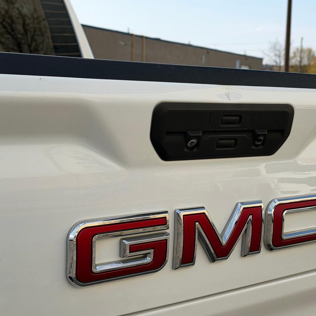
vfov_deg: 30.0
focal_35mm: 57
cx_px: 196
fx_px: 589
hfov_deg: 29.9
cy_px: 158
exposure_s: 1/4329
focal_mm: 6.76
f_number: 1.78
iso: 64
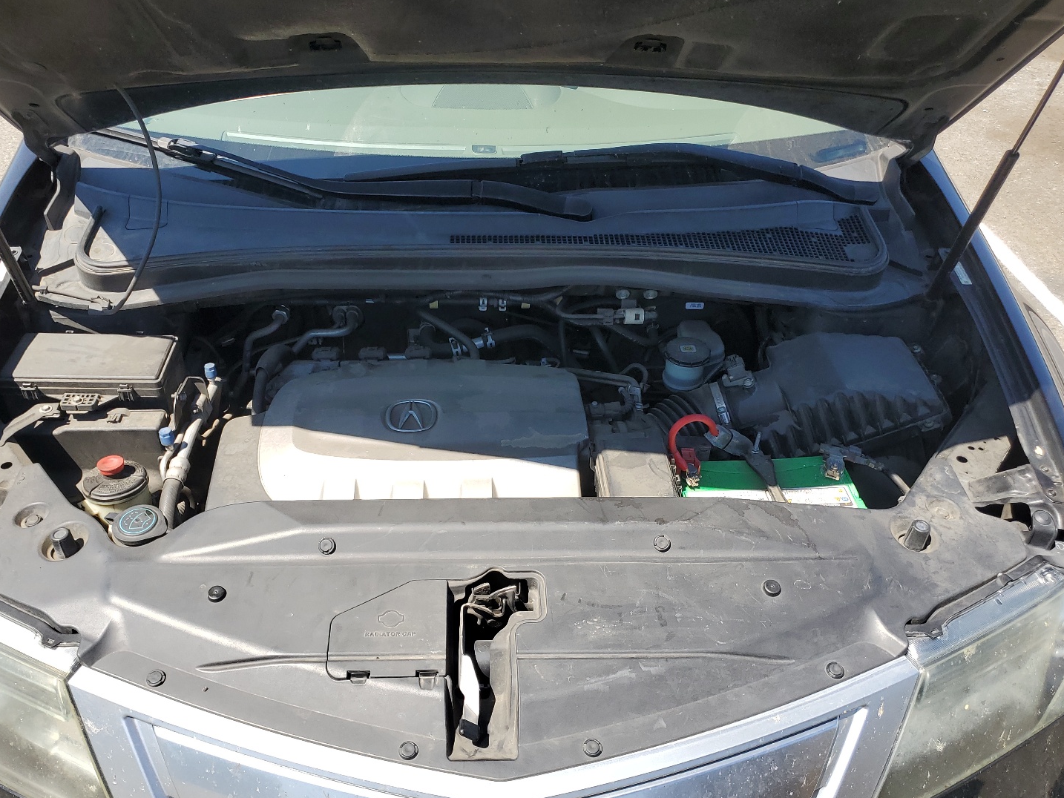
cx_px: 485
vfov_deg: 48.2
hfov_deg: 61.5
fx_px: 892
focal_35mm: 29
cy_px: 426
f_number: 1.5
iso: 50
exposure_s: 1/1429
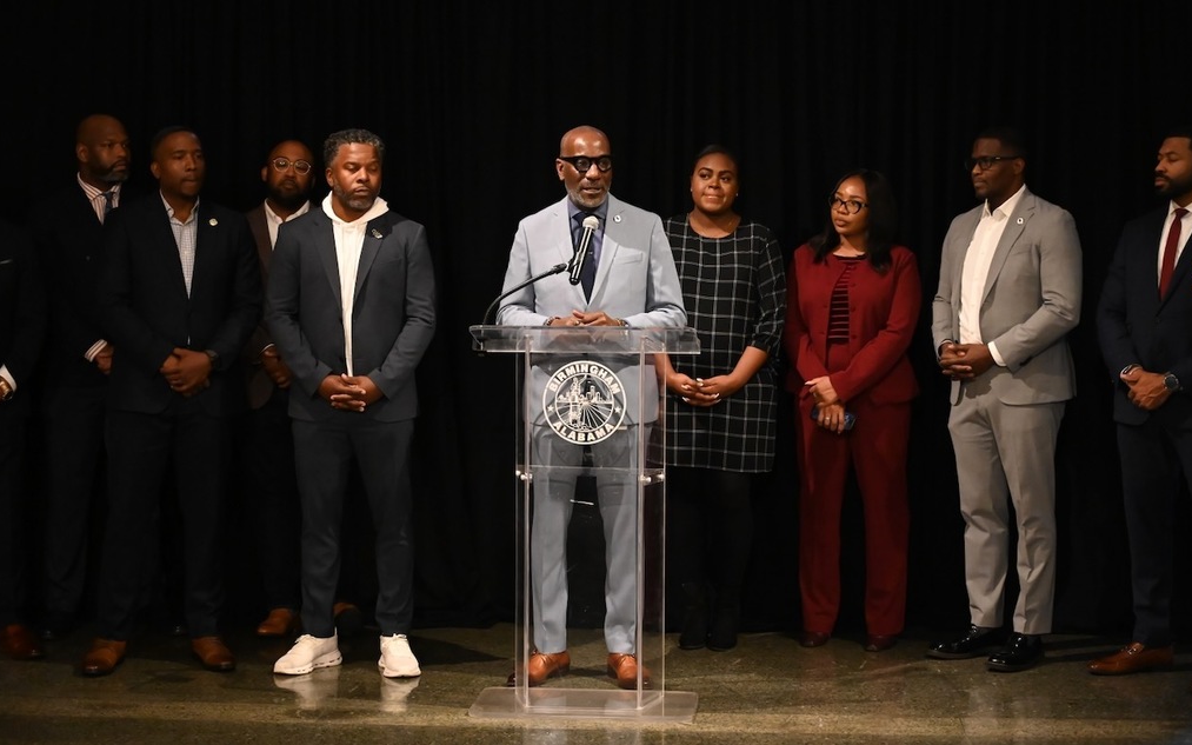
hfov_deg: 29.8
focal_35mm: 69
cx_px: 597
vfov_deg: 18.9
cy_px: 345
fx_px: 2241
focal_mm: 67
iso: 10000
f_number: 5
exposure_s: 1/200
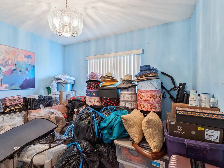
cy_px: 84
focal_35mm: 17
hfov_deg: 90.5
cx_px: 98
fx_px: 110
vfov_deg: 74.7
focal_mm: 10
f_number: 9.5
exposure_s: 1/15
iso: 1600
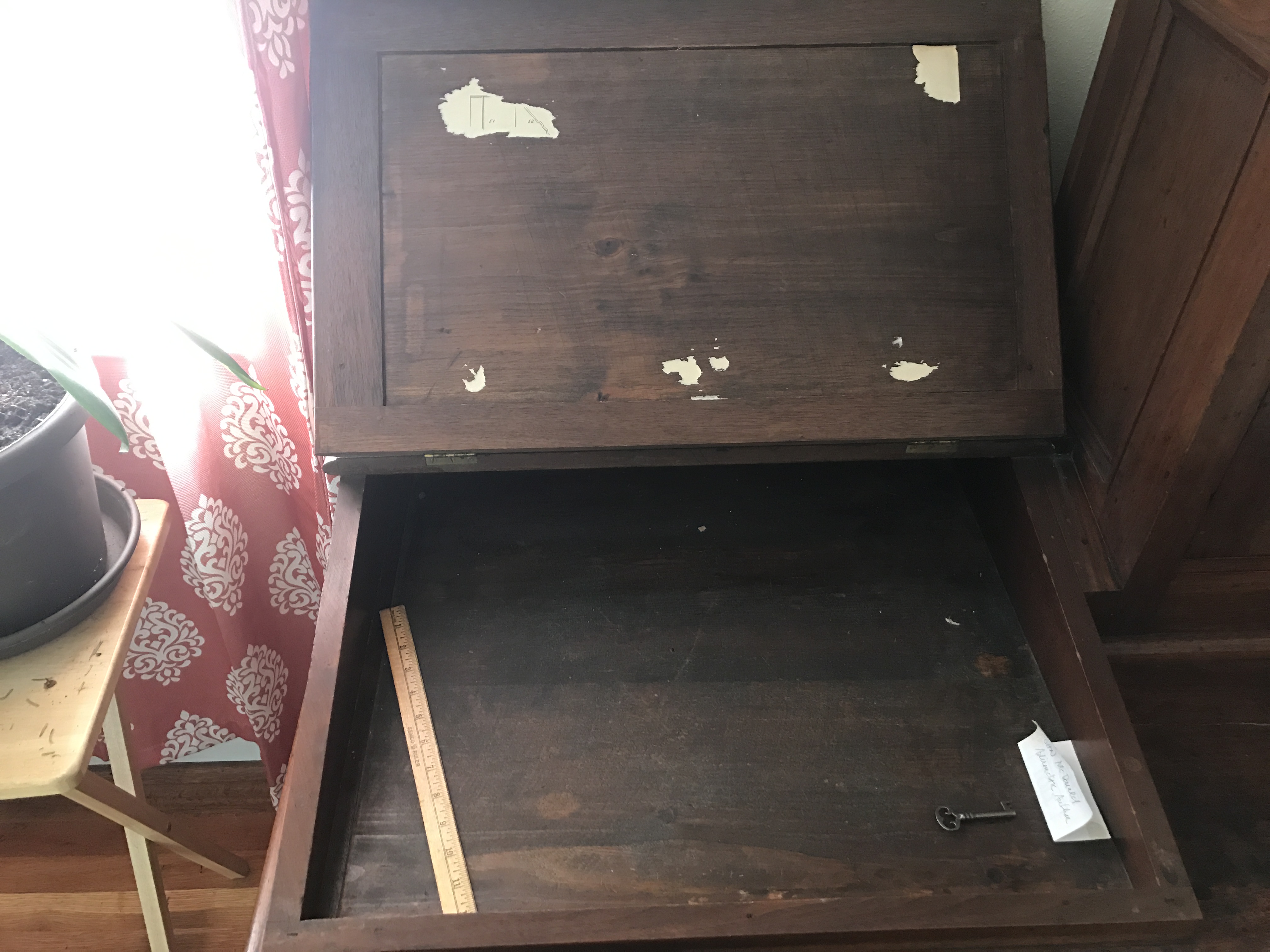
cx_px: 635
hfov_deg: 63.4
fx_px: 1027
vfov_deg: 49.7
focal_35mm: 28
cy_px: 476
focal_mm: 3.99
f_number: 1.8
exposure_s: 1/15
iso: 80
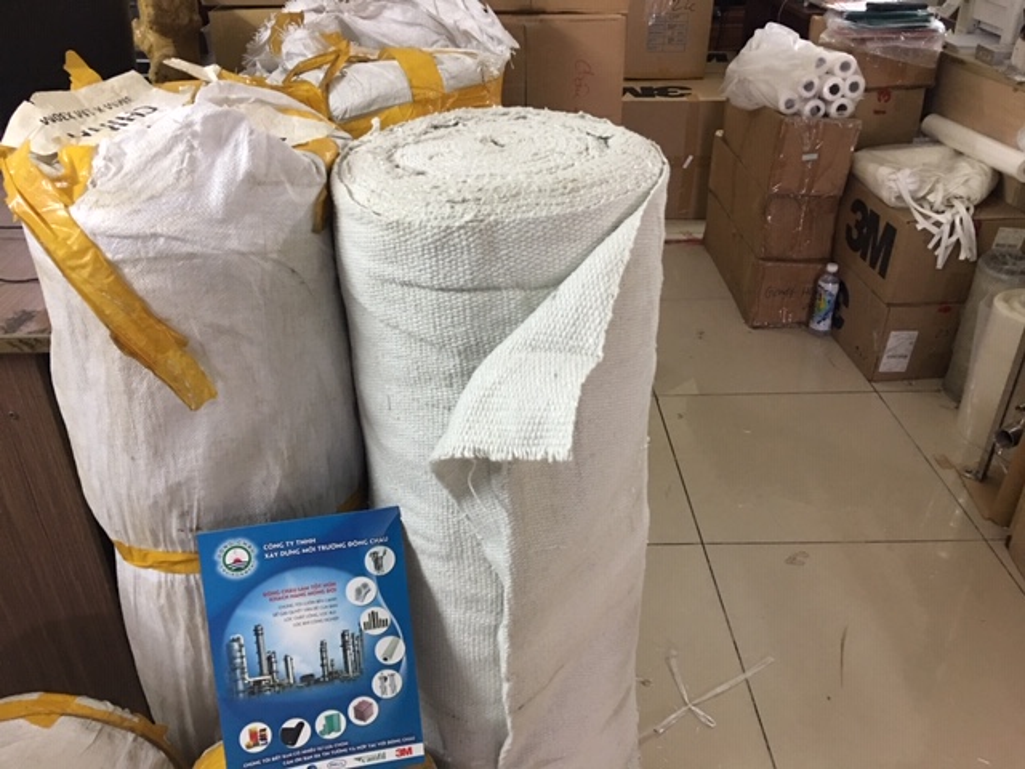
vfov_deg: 48.2
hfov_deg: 61.7
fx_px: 859
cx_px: 512
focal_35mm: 29
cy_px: 384
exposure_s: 1/8
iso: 100
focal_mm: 4.15
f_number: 2.2
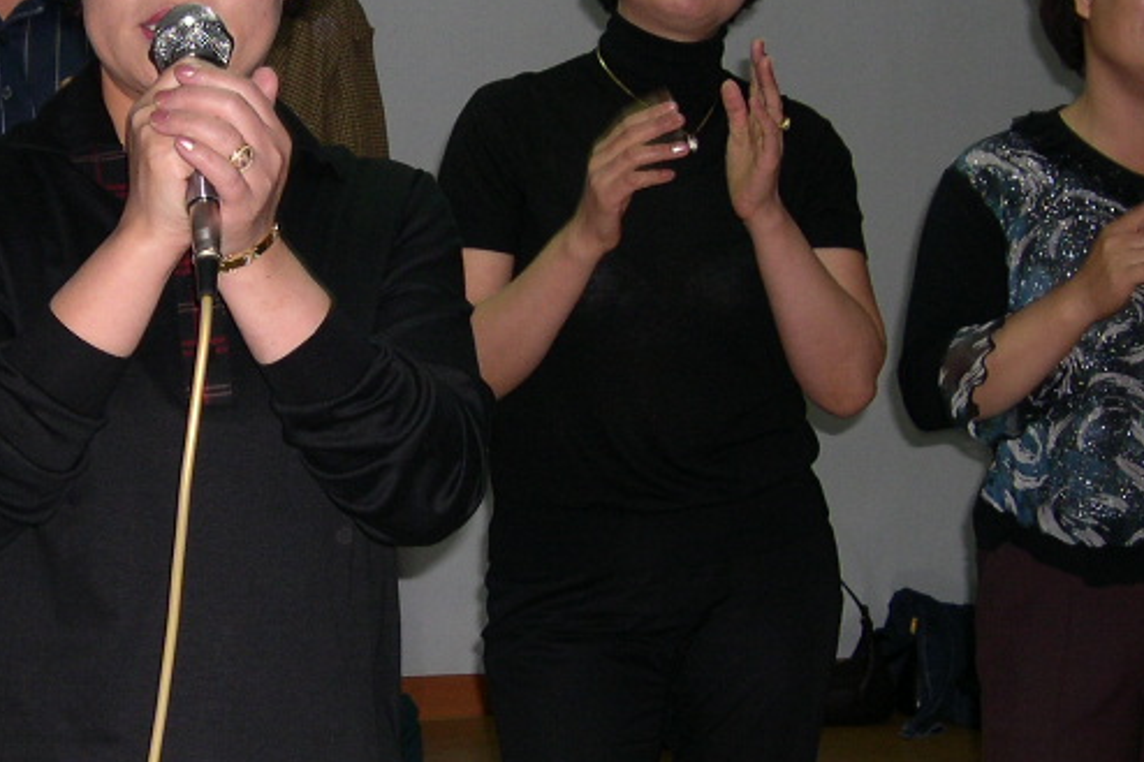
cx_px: 245
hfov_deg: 24.4
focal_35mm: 82
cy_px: 303
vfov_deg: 16.6
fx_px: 2605
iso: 100
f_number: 2.8
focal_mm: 8
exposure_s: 1/60
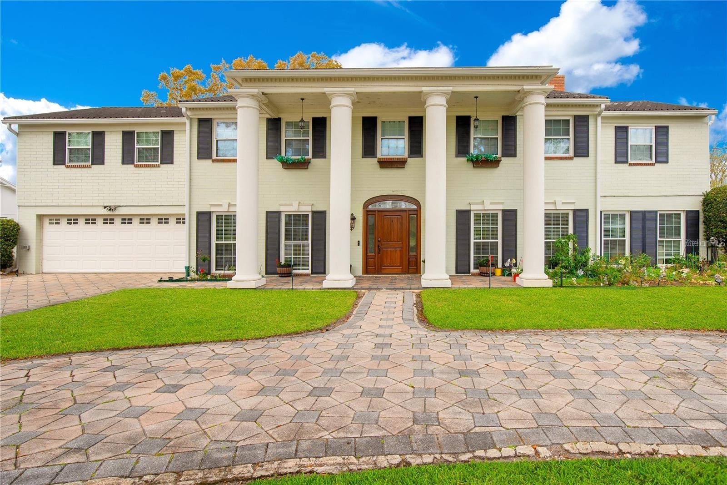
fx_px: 323
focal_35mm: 16
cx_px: 364
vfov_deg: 73.7
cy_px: 242
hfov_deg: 96.7
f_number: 8
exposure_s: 1/100
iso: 100
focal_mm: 16
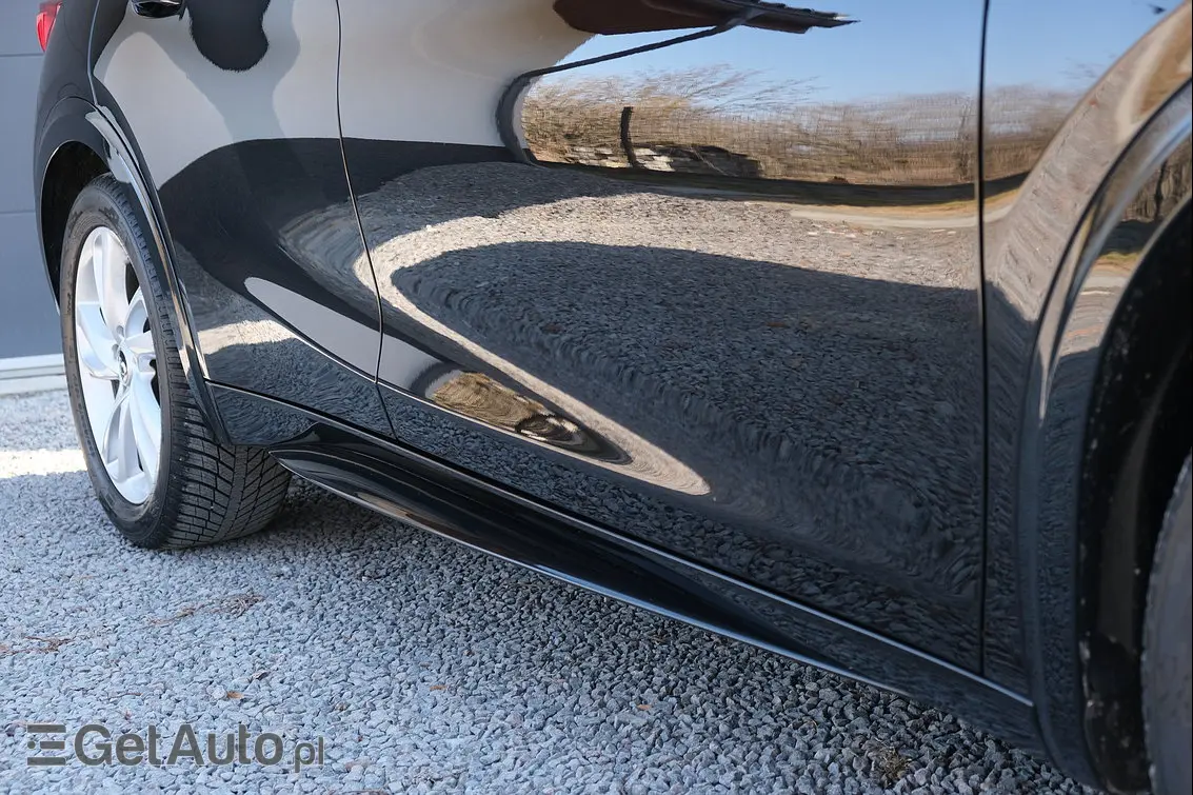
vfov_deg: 26.5
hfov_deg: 38.9
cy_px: 398
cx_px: 596
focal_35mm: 51
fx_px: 1690
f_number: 4.5
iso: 320
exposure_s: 1/90
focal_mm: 34.3
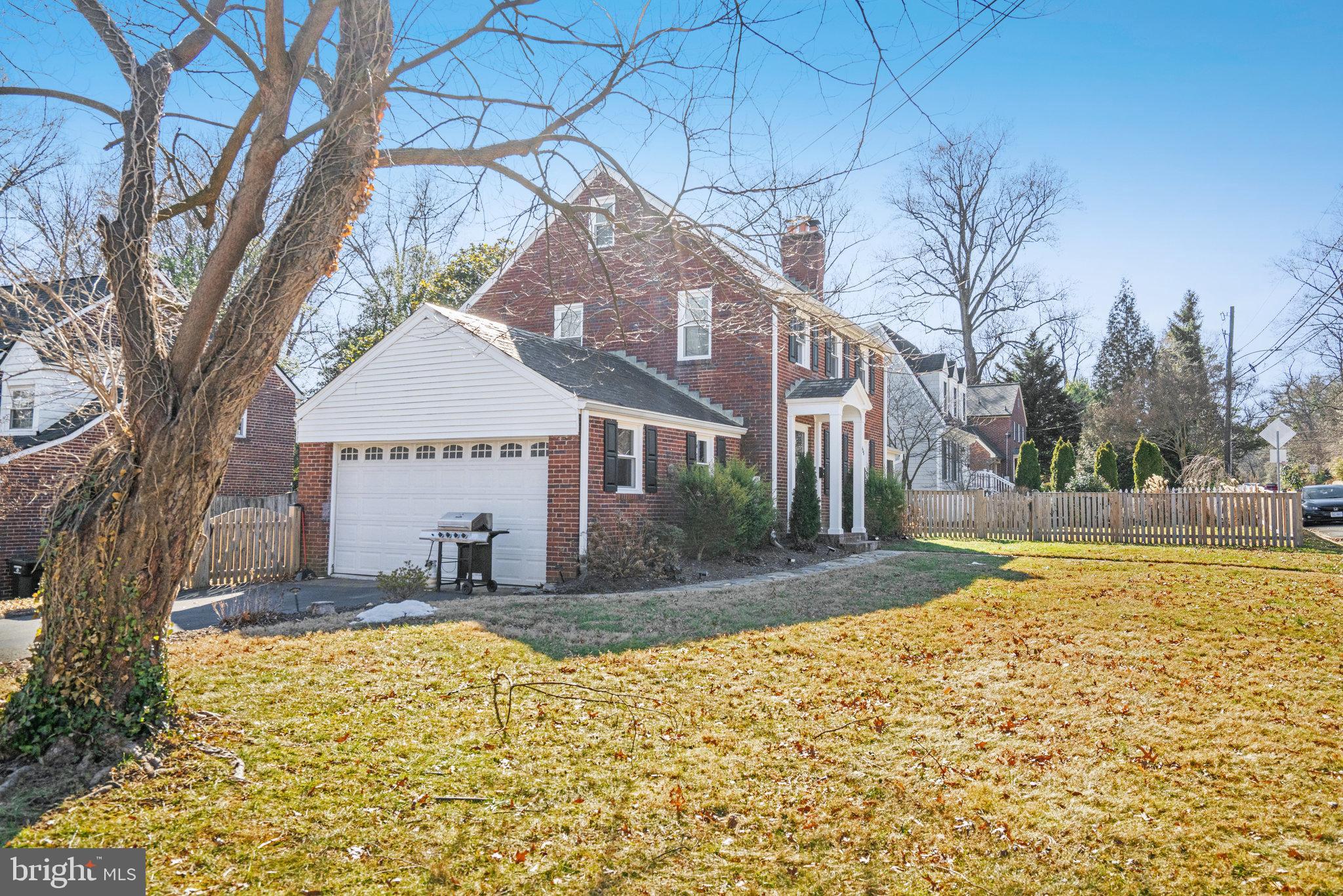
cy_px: 448
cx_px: 672
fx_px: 858
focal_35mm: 23
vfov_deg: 55.1
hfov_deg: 76.1
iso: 1250
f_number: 8
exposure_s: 1/1000
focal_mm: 23
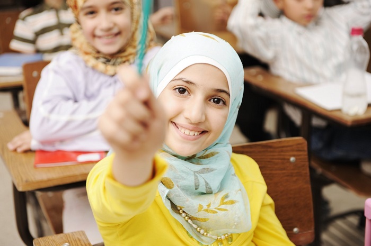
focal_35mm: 70
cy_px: 123
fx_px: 721
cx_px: 186
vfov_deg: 19.4
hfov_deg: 28.9
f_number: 3.5
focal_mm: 70
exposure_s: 1/200
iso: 200
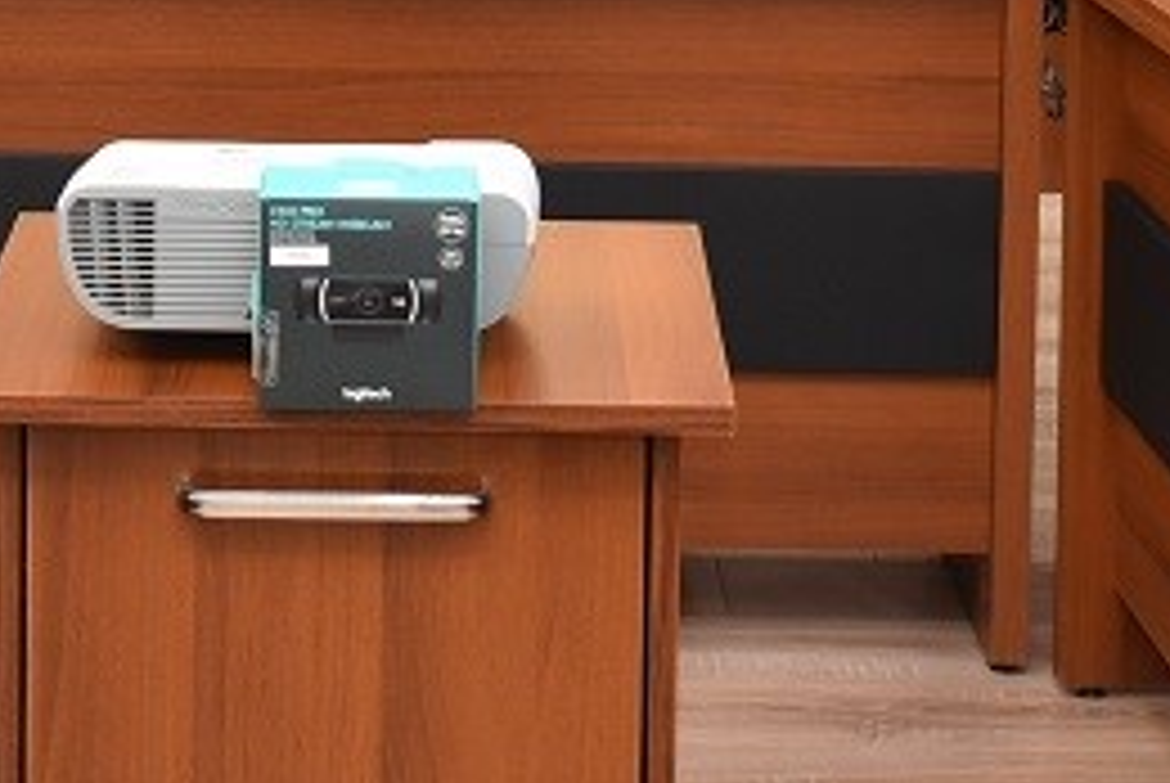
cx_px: 351
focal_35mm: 140
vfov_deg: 9.5
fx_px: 4546
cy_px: -414
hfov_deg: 14.6
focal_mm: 27
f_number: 4
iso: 450
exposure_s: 1/60
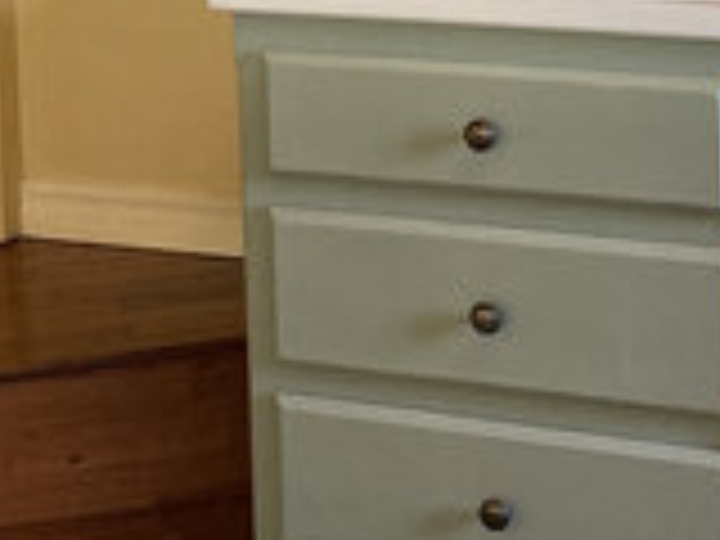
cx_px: 270
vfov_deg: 12.7
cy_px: -225
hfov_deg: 17.5
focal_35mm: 112
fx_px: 2330
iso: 160
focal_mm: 3.99
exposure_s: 1/60
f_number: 1.8
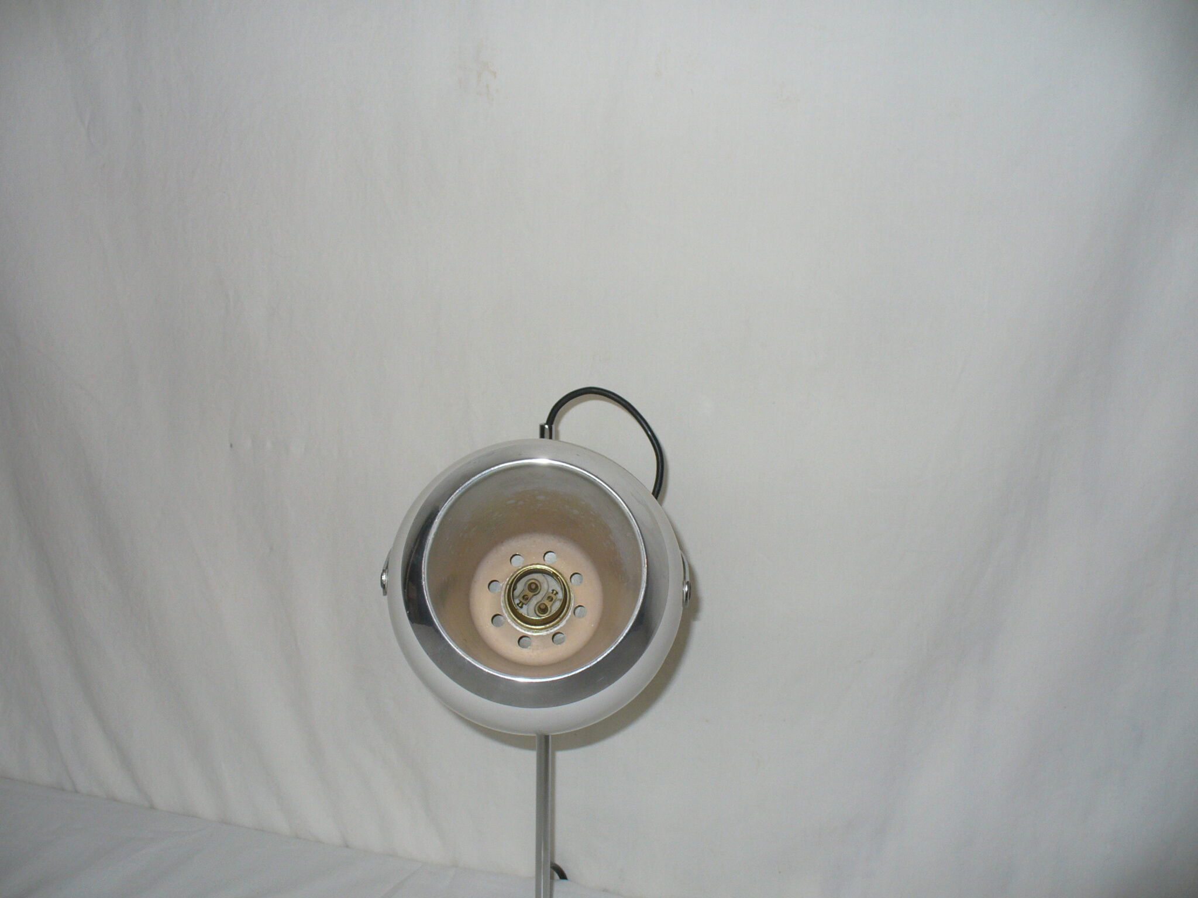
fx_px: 1281
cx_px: 599
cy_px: 449
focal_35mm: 37
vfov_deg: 38.7
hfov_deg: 50.1
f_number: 2.8
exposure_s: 1/60
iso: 100
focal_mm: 6.1
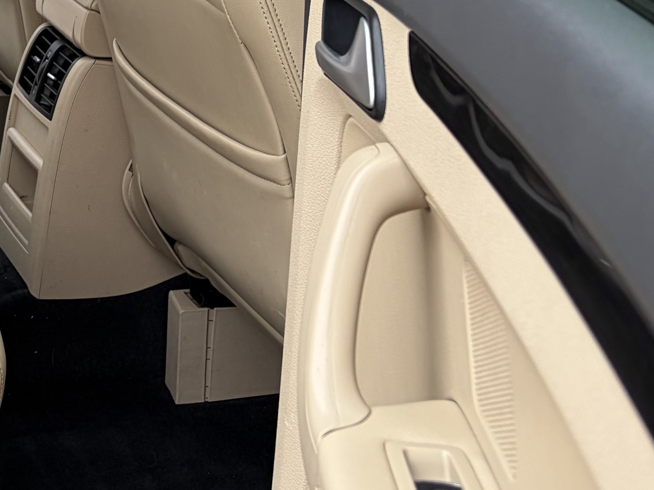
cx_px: -295
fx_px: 1530
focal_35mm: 81
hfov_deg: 20.9
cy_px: -75
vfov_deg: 17.5
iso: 32
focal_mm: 5.96
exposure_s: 1/122
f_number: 1.6
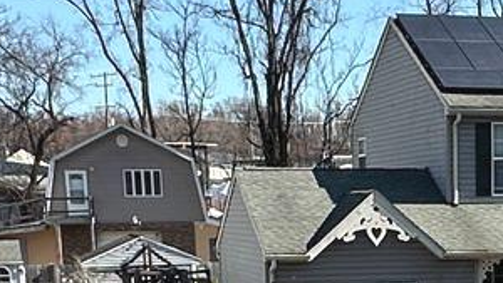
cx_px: 456
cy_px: 568
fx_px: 1388
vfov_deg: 10.7
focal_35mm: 104
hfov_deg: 20.1
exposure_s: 1/997
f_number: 2.2
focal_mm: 2.22
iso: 40
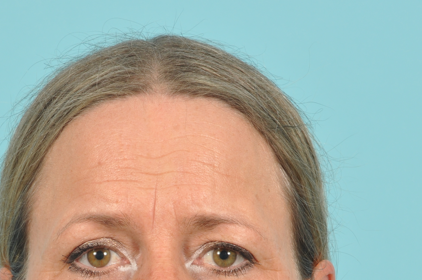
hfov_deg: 9.9
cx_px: 149
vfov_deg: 6.5
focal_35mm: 209
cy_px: 309
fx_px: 2446
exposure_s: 1/125
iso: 200
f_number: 11
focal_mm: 60
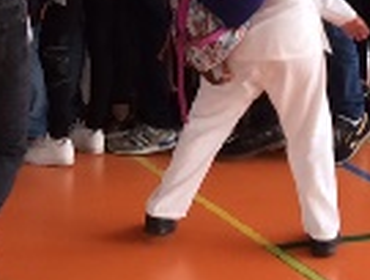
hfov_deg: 14.2
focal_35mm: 137
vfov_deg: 10.5
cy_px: -132
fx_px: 1468
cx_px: 47
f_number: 2.2
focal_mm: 4.15
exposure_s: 1/33
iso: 40
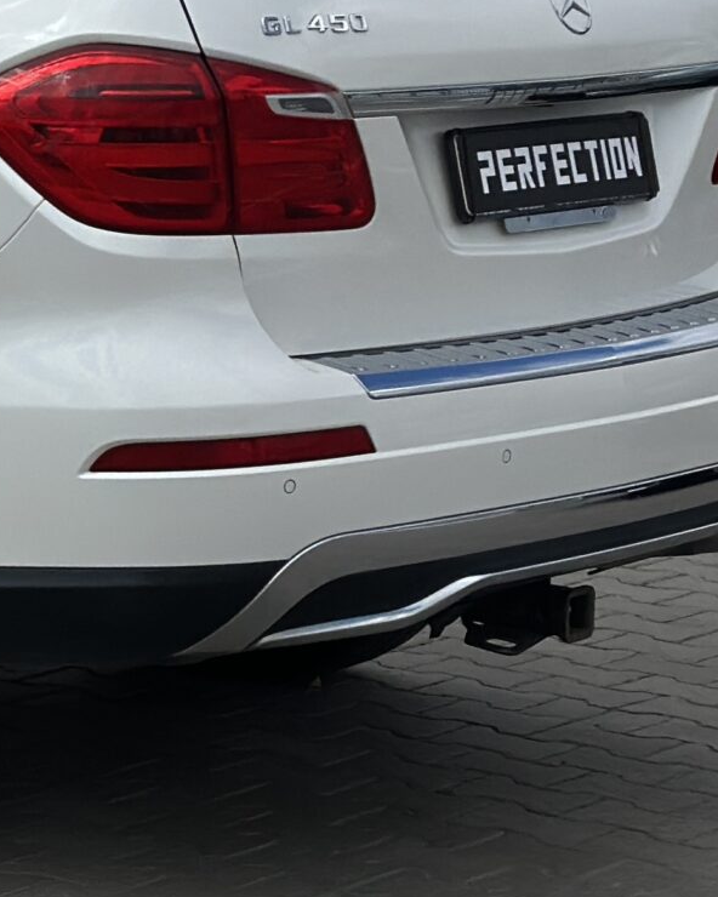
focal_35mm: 162
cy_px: 225
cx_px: -406
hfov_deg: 9.2
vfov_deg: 11.9
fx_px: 4303
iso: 100
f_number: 1.78
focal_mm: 6.86
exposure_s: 1/13699
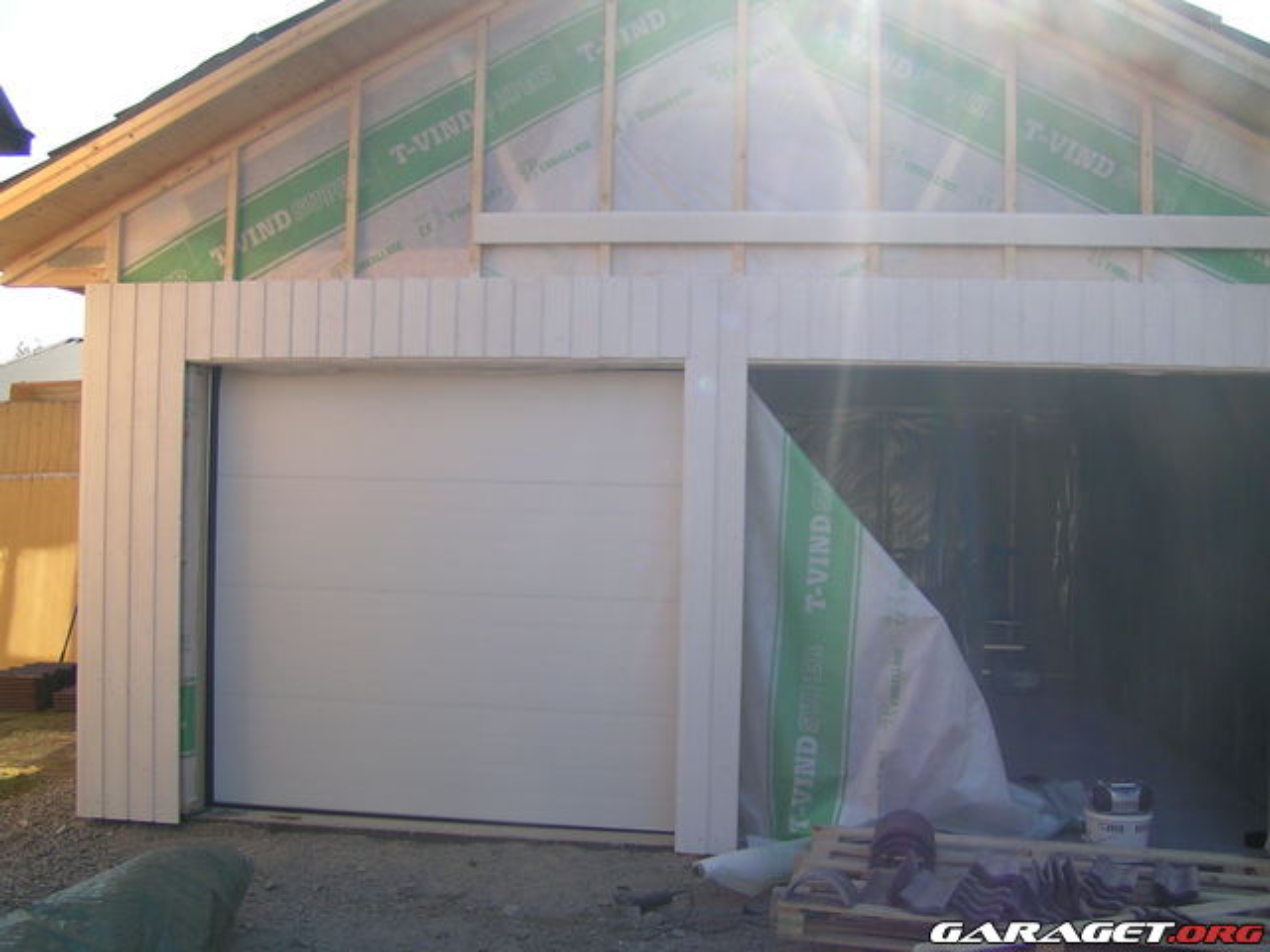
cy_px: 476
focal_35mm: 38
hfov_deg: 49.0
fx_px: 1394
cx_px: 635
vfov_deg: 37.7
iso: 50
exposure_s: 1/400
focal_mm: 5.8
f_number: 2.8
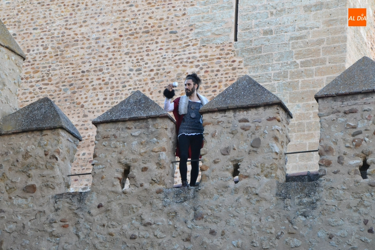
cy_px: 125
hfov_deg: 33.4
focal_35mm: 60
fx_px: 625
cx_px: 188
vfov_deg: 22.6
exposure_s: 1/400
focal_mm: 40
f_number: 10
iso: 3200
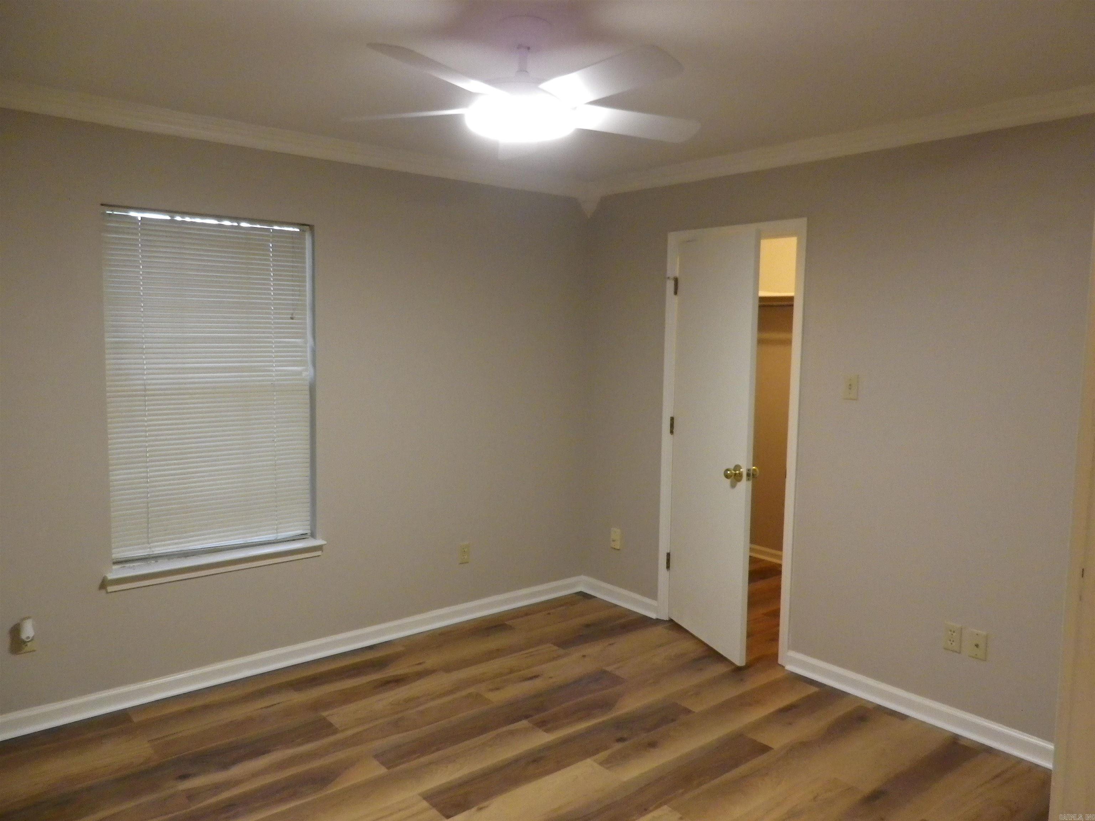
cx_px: 548
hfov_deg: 69.4
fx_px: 791
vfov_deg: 54.9
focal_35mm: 25
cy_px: 410
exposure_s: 1/20
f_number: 3.5
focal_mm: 4.5
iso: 400
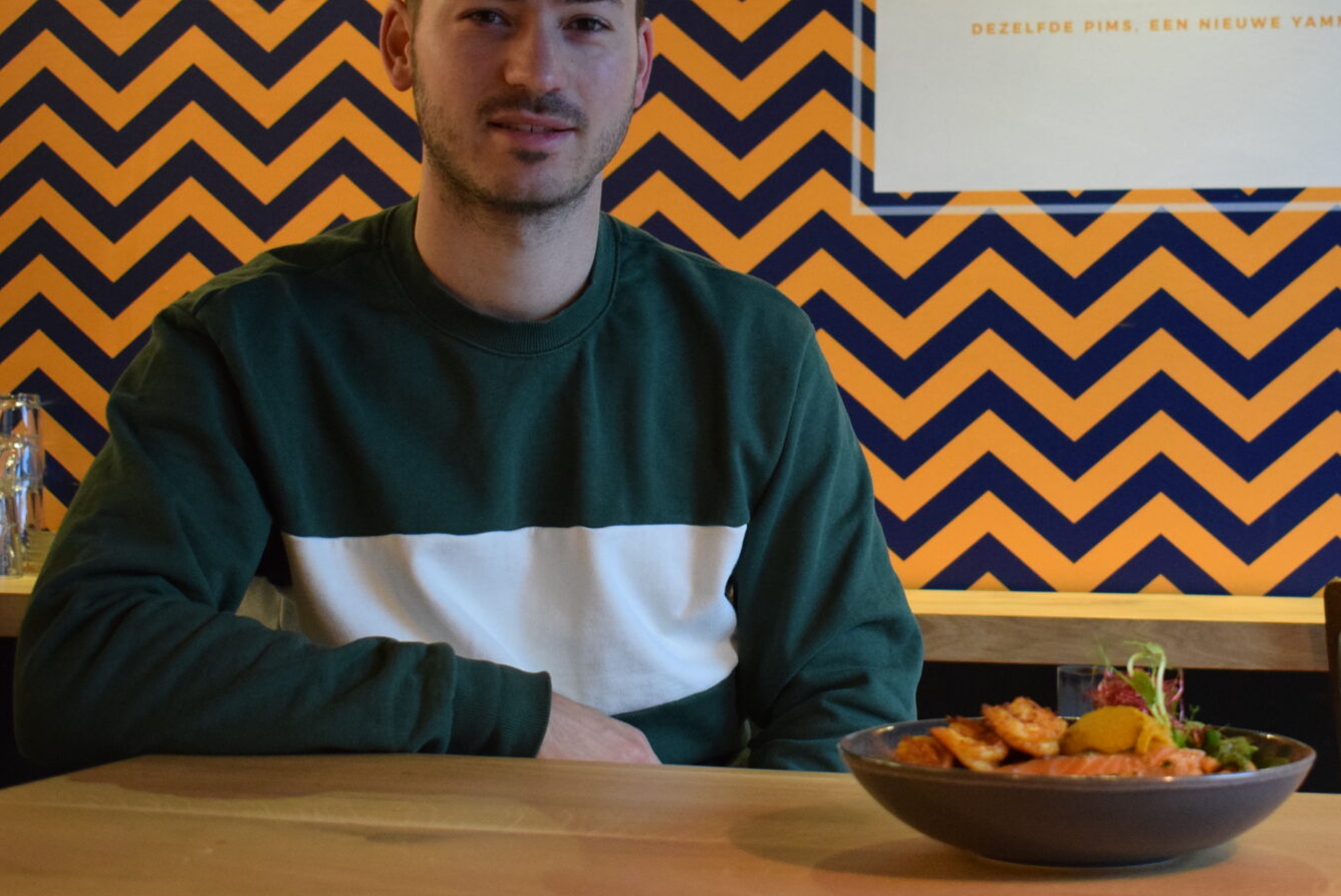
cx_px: 1027
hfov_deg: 28.7
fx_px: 2572
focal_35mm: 69
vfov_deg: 19.7
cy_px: 323
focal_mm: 30
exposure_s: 1/60
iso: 2200
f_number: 4.2
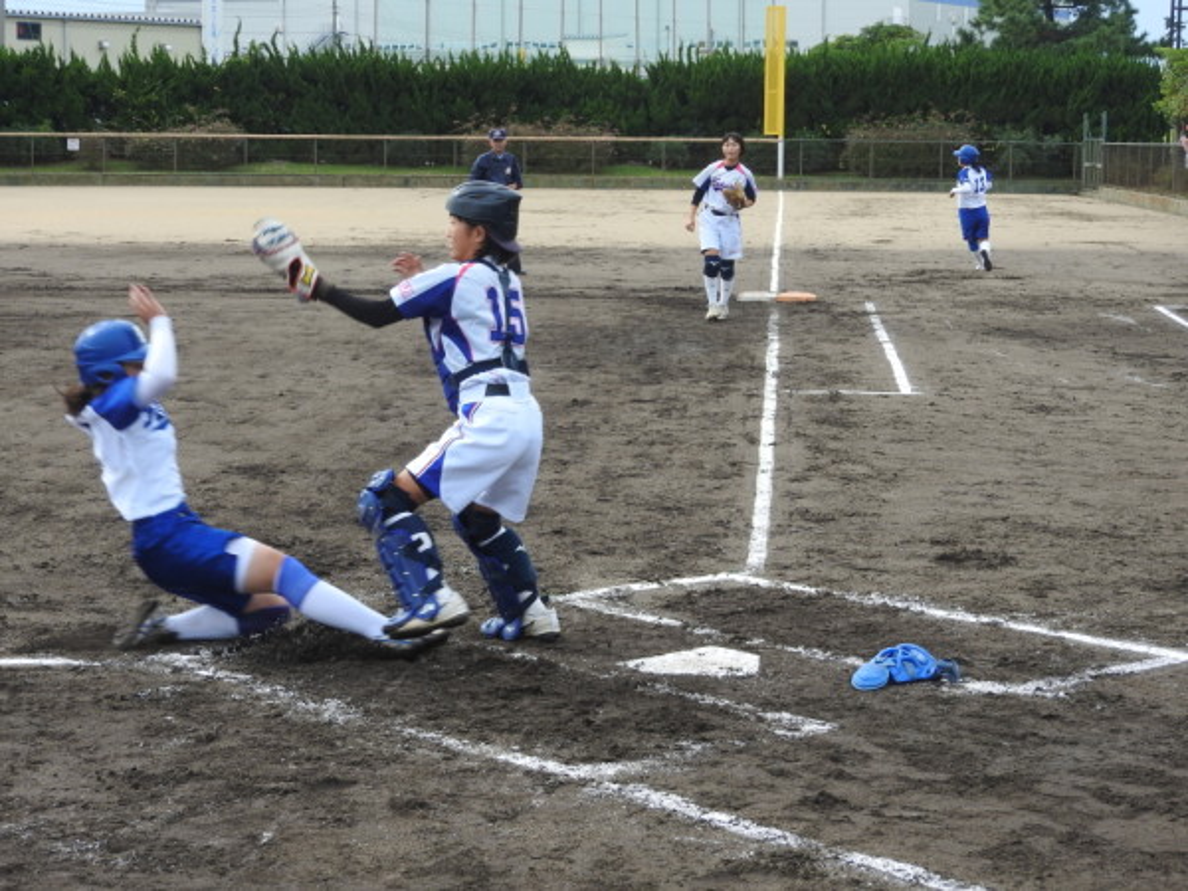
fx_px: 2746
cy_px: 446
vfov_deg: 18.4
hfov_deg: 24.4
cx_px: 594
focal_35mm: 80
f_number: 4.5
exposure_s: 1/250
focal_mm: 14.3
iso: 100
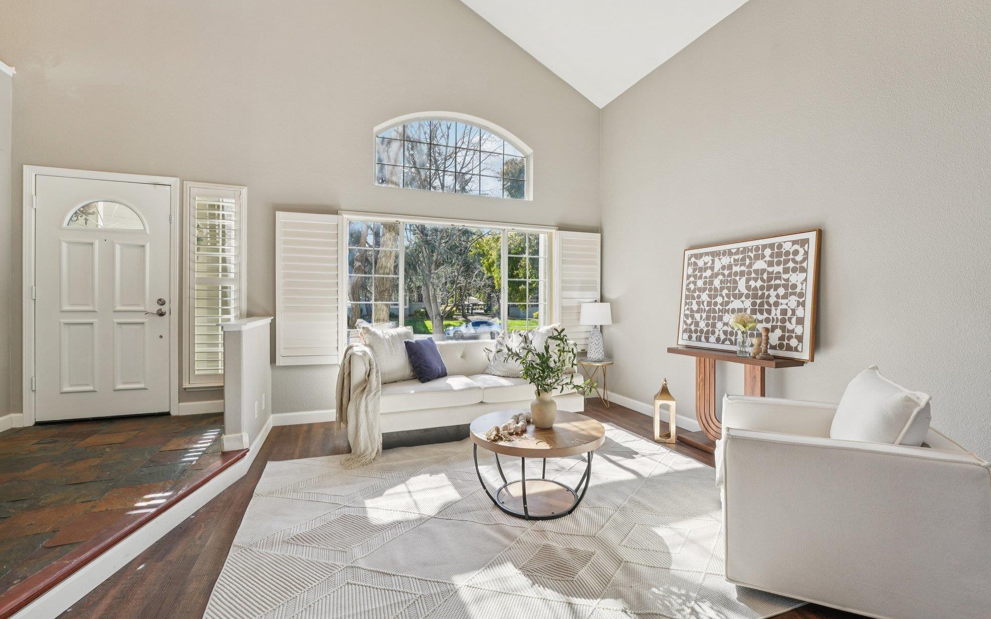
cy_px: 304
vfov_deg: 74.8
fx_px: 405
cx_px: 511
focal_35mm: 15
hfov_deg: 101.4
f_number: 8
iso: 640
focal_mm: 14
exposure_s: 1/160
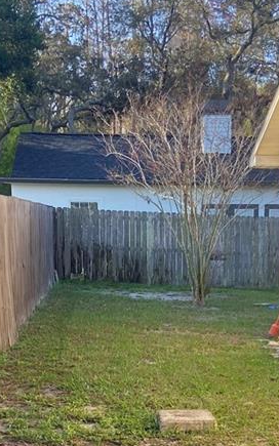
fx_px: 924
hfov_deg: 17.1
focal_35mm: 76
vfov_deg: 26.0
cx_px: 173
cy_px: 423
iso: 32
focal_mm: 4.25
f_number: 1.8
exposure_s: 1/415
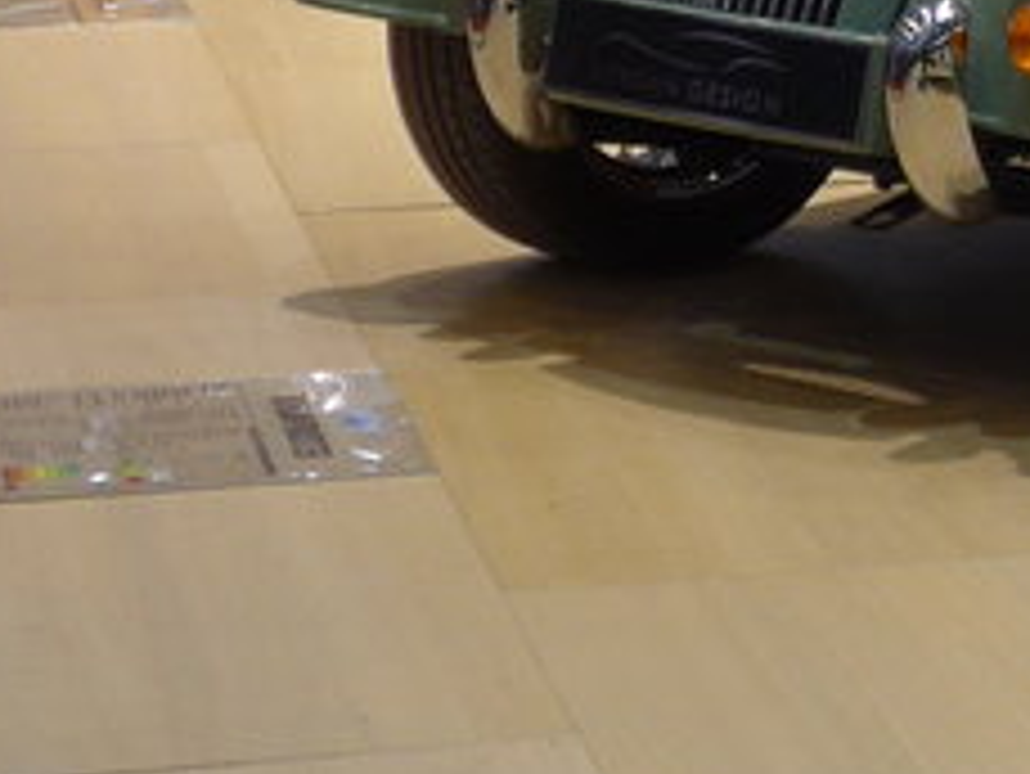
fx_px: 6073
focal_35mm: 204
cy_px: -126
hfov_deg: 9.1
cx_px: 2060
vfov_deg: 7.2
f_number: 2.5
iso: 100
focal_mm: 8
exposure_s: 1/60
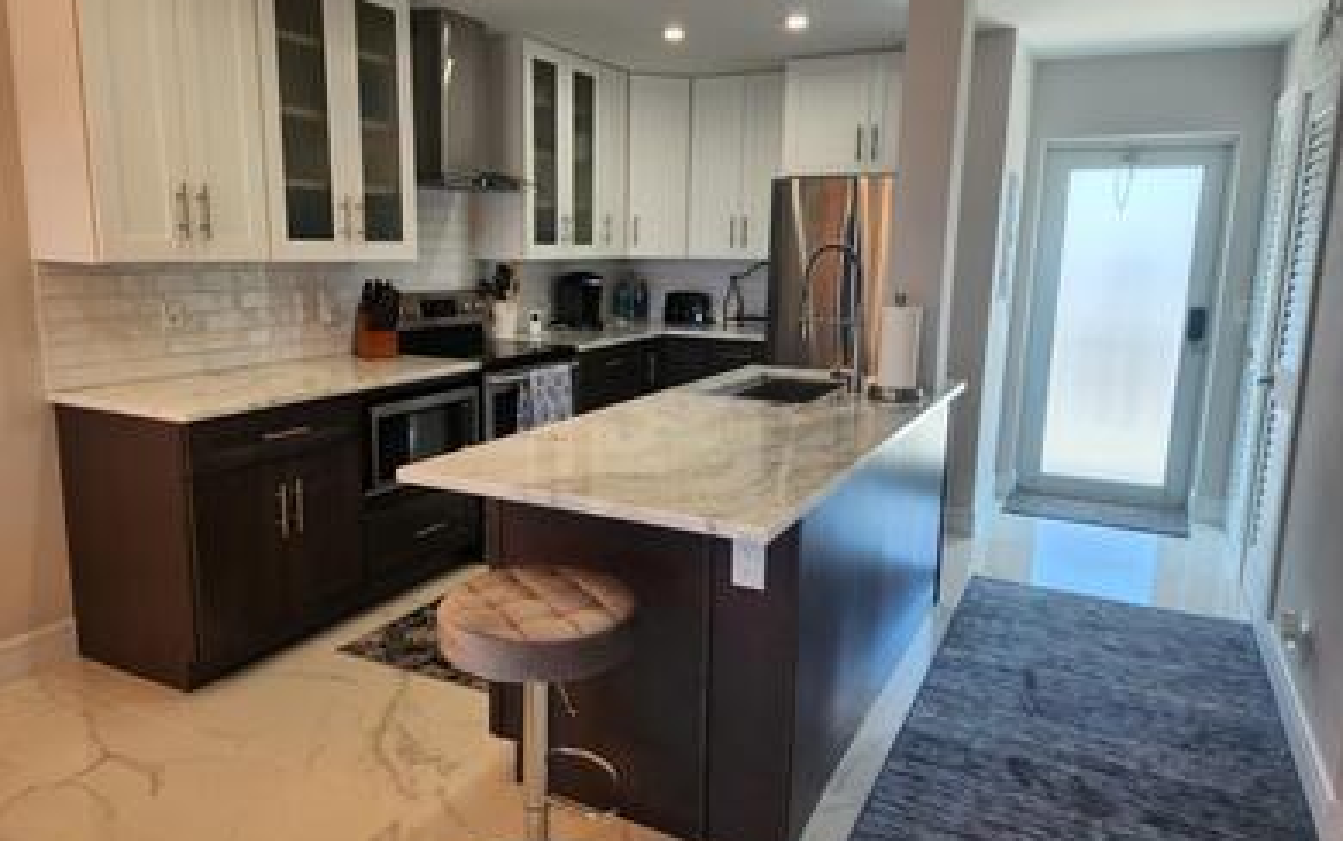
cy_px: 407
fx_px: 915
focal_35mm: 25
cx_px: 661
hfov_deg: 72.5
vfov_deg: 49.3
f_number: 1.8
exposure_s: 1/120
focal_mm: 5.4
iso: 50
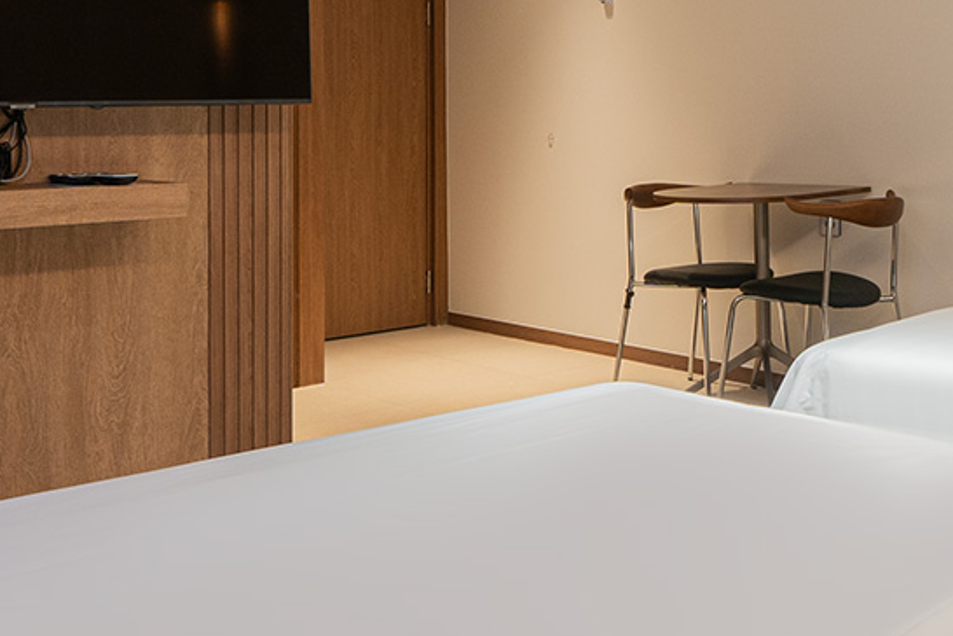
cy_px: 107
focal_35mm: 45
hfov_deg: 43.0
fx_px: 1191
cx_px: 641
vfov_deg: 29.1
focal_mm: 12
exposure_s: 1/6
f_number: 10
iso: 200
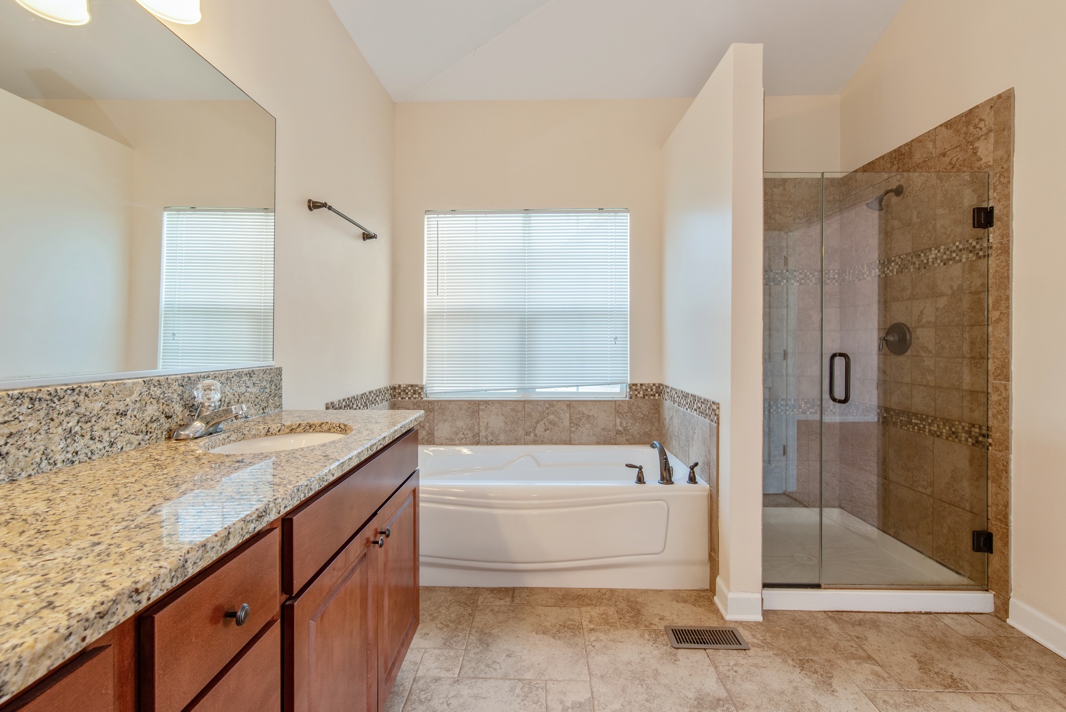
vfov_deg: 77.4
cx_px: 533
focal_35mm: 15
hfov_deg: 100.4
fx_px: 444
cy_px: 356
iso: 200
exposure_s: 1/2.5
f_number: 11
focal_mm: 15
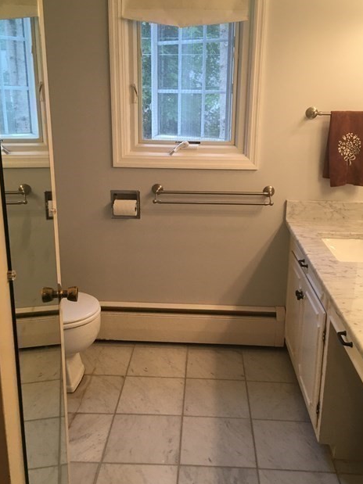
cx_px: 186
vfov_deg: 51.4
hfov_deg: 39.6
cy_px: 236
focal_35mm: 36
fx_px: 504
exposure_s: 1/30
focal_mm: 4.15
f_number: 2.2
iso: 40
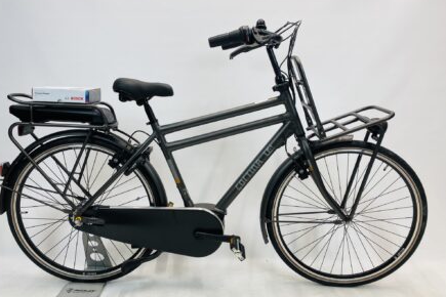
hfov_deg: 65.5
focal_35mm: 28
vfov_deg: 46.4
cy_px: 142
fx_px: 347
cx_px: 216
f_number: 1.8
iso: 50
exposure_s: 1/100
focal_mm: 4.25
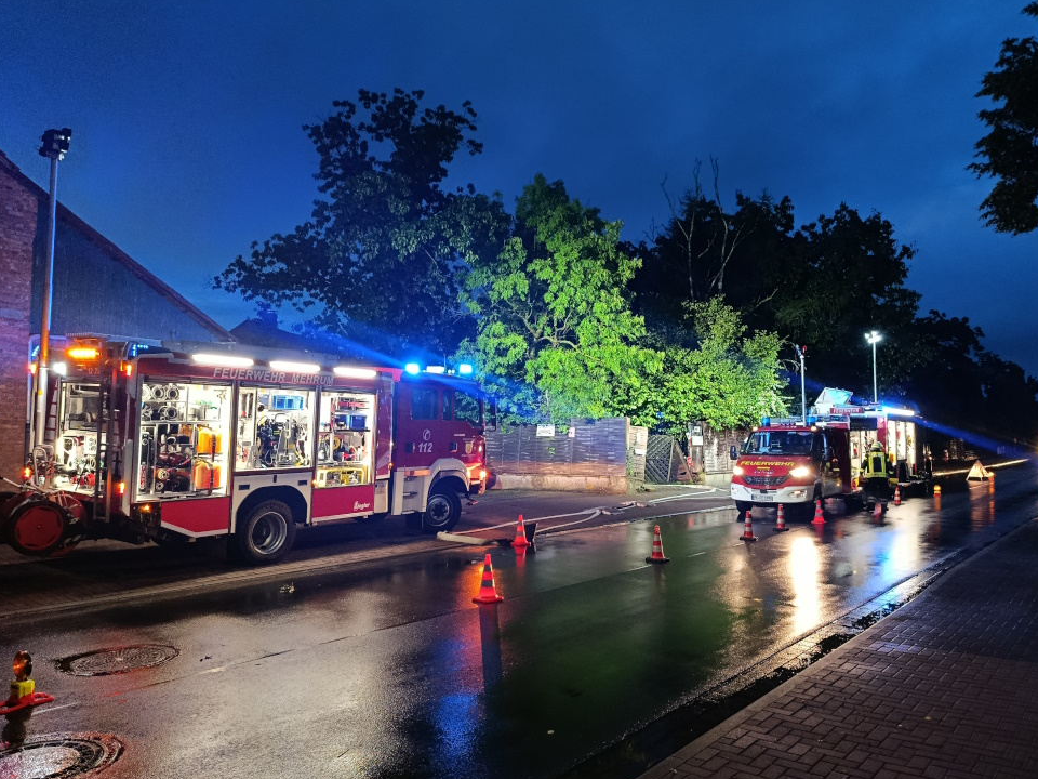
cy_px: 393
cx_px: 534
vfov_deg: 54.9
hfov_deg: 69.4
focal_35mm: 25
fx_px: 750
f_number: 1.7
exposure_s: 1/25
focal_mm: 5.24
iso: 1711
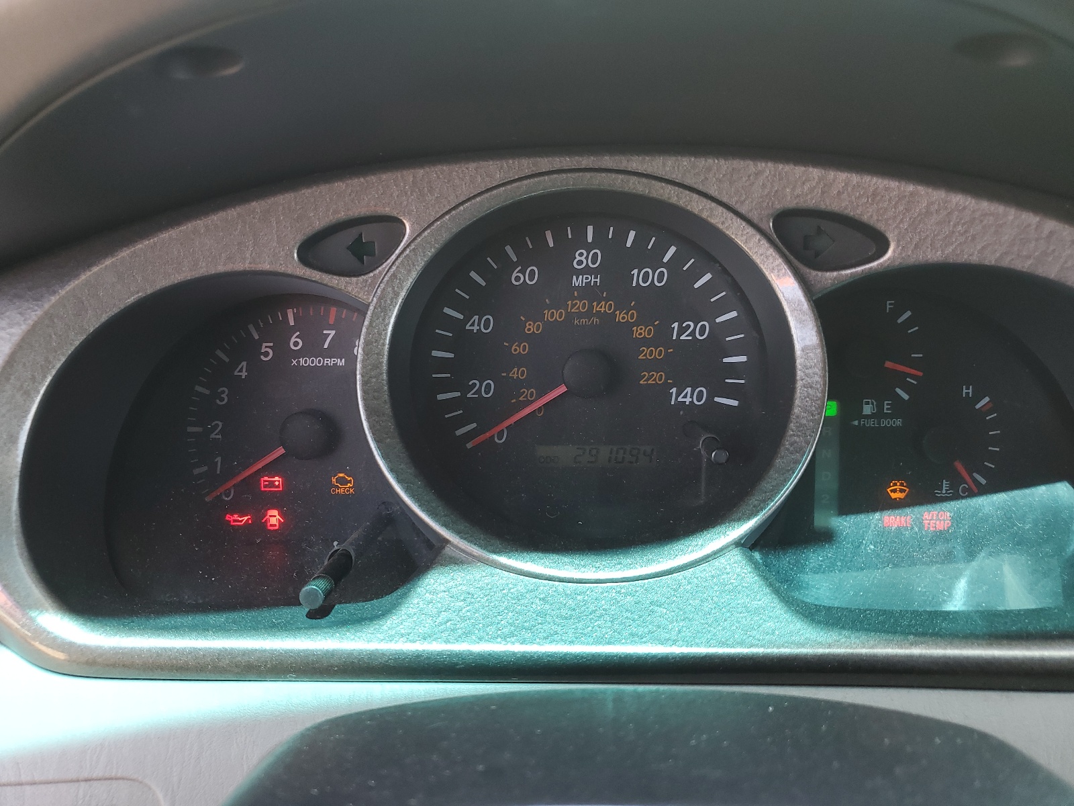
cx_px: 537
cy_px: 403
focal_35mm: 26
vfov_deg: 53.1
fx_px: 807
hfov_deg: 67.3
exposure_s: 1/120
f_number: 1.5
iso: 56
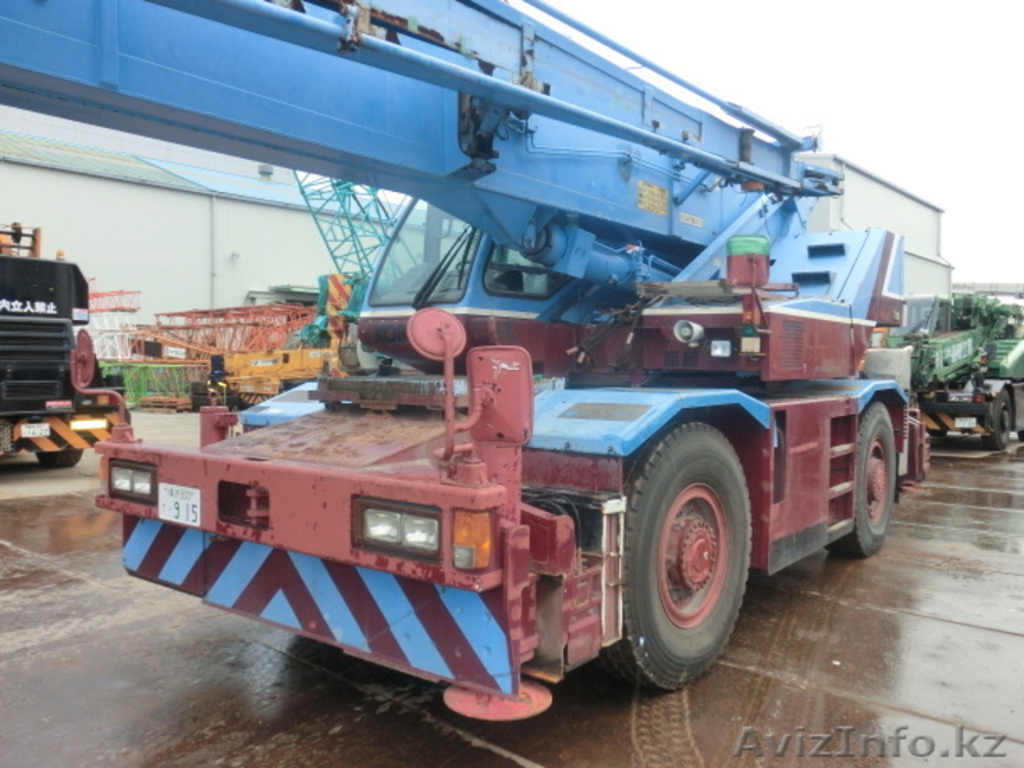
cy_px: 384
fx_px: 828
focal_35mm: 28
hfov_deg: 63.4
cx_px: 512
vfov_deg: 49.7
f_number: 3
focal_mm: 5
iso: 100
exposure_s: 1/125
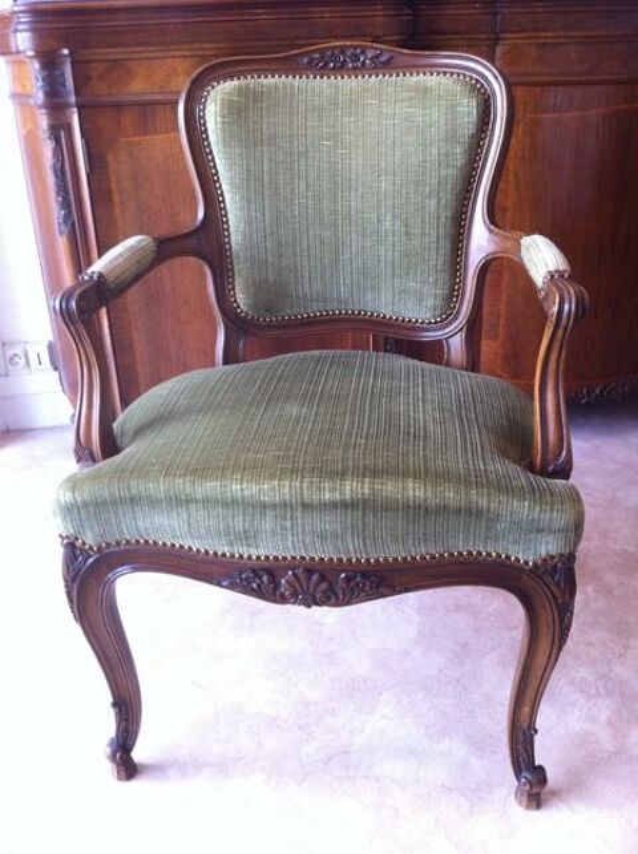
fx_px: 863
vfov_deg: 52.7
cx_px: 319
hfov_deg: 40.6
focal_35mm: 35
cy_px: 427
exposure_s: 1/15
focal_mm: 3.85
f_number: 2.8
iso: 160
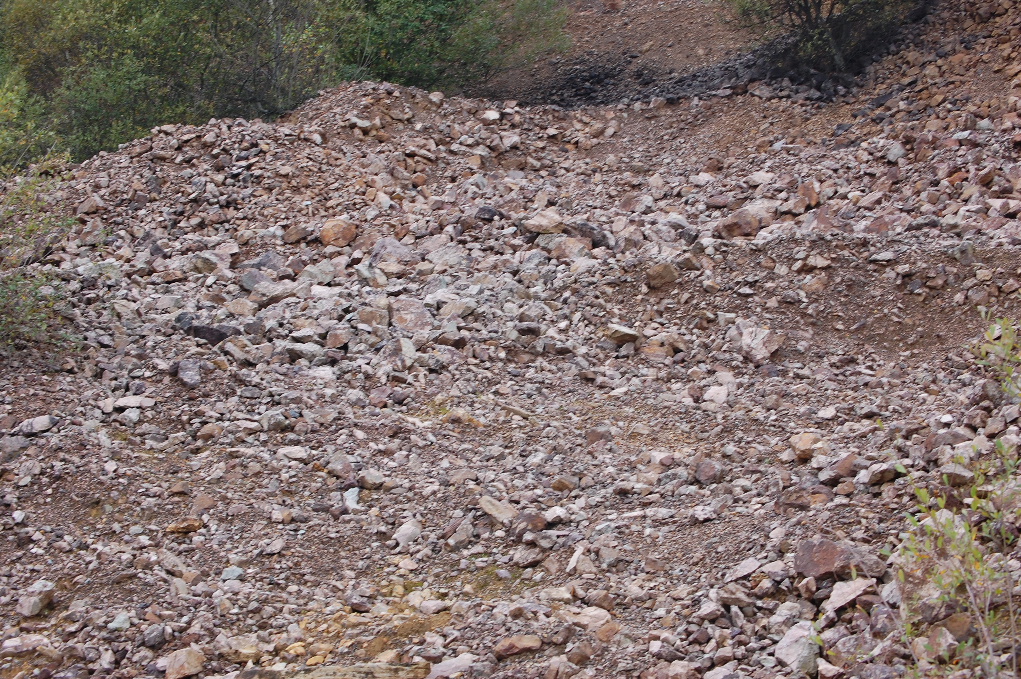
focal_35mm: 82
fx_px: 2338
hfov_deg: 24.6
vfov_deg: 16.5
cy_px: 340
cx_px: 510
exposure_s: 1/100
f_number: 8
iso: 200
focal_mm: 55
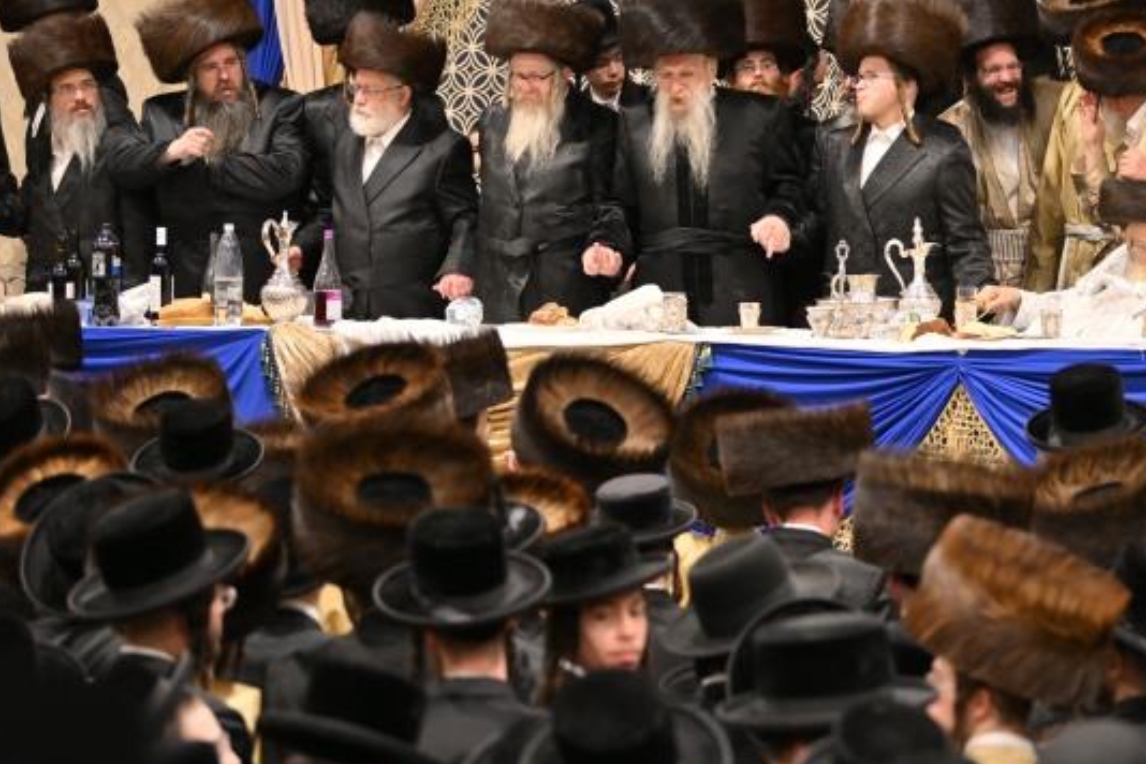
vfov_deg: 7.3
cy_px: 252
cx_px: 1037
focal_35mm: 188
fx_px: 5984
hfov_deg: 10.9
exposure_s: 1/200
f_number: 2.8
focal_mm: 98
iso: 500
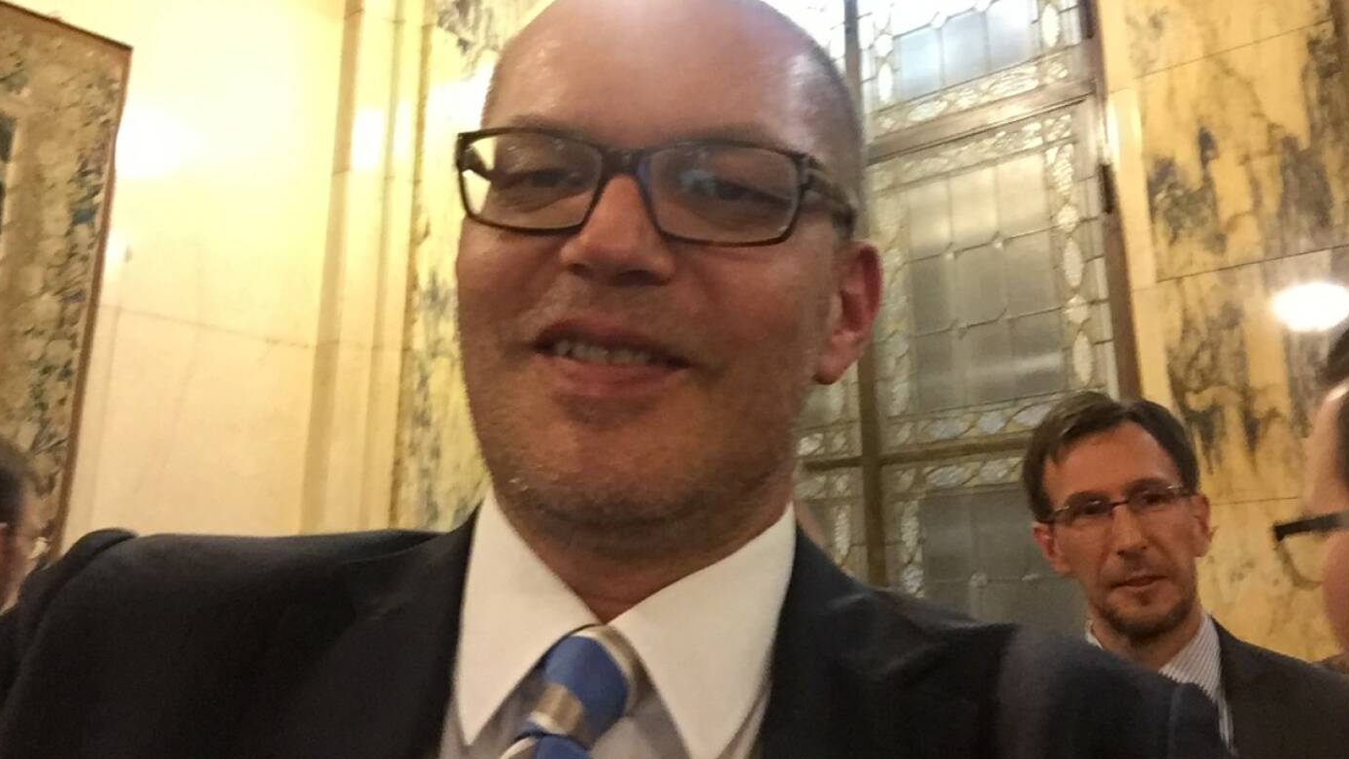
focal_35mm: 35
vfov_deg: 33.3
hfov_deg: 56.6
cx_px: 661
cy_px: 237
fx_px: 1252
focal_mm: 2.65
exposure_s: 1/17
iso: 320
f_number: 2.2
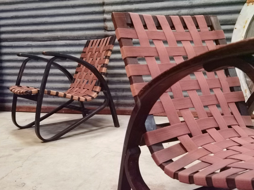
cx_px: 127
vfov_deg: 36.8
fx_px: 286
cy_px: 95
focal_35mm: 39
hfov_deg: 47.9
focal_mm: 6.71
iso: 1600
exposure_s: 1/40
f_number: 1.9
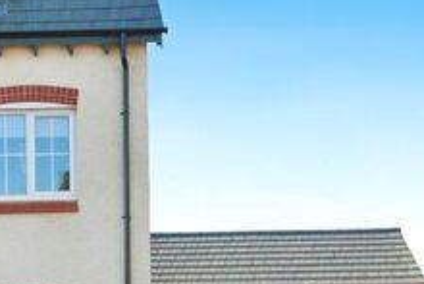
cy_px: 188
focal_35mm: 102
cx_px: -56
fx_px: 1202
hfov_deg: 19.1
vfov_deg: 13.4
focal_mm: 32
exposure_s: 1/1250
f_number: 9
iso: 2000
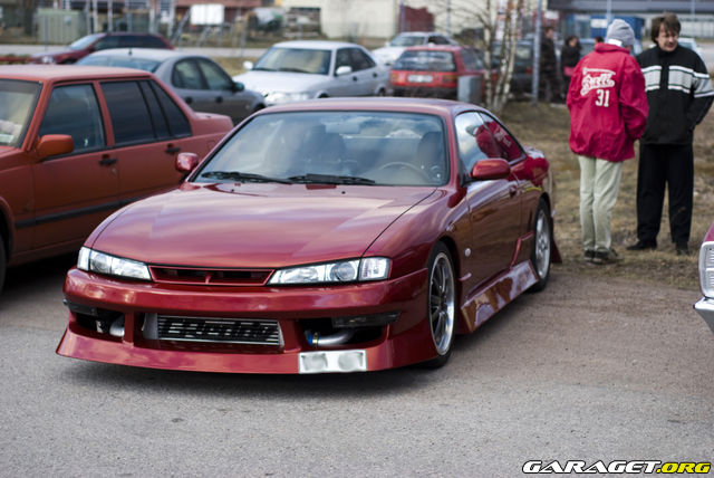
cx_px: 357
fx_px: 1489
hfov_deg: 27.0
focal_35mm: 75
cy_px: 239
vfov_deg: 18.2
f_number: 2.5
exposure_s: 1/250
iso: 200
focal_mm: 50
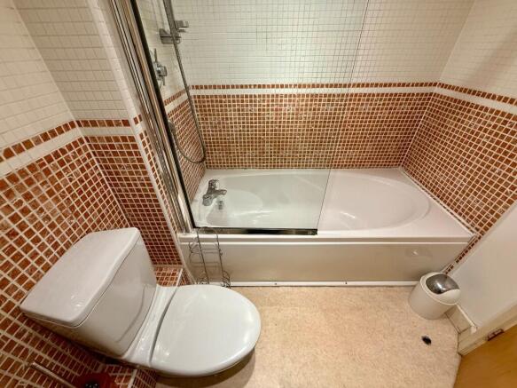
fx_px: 209
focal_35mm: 14
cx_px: 258
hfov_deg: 102.1
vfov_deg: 85.7
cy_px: 194
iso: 200
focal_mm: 2.22
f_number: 2.2
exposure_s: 1/100
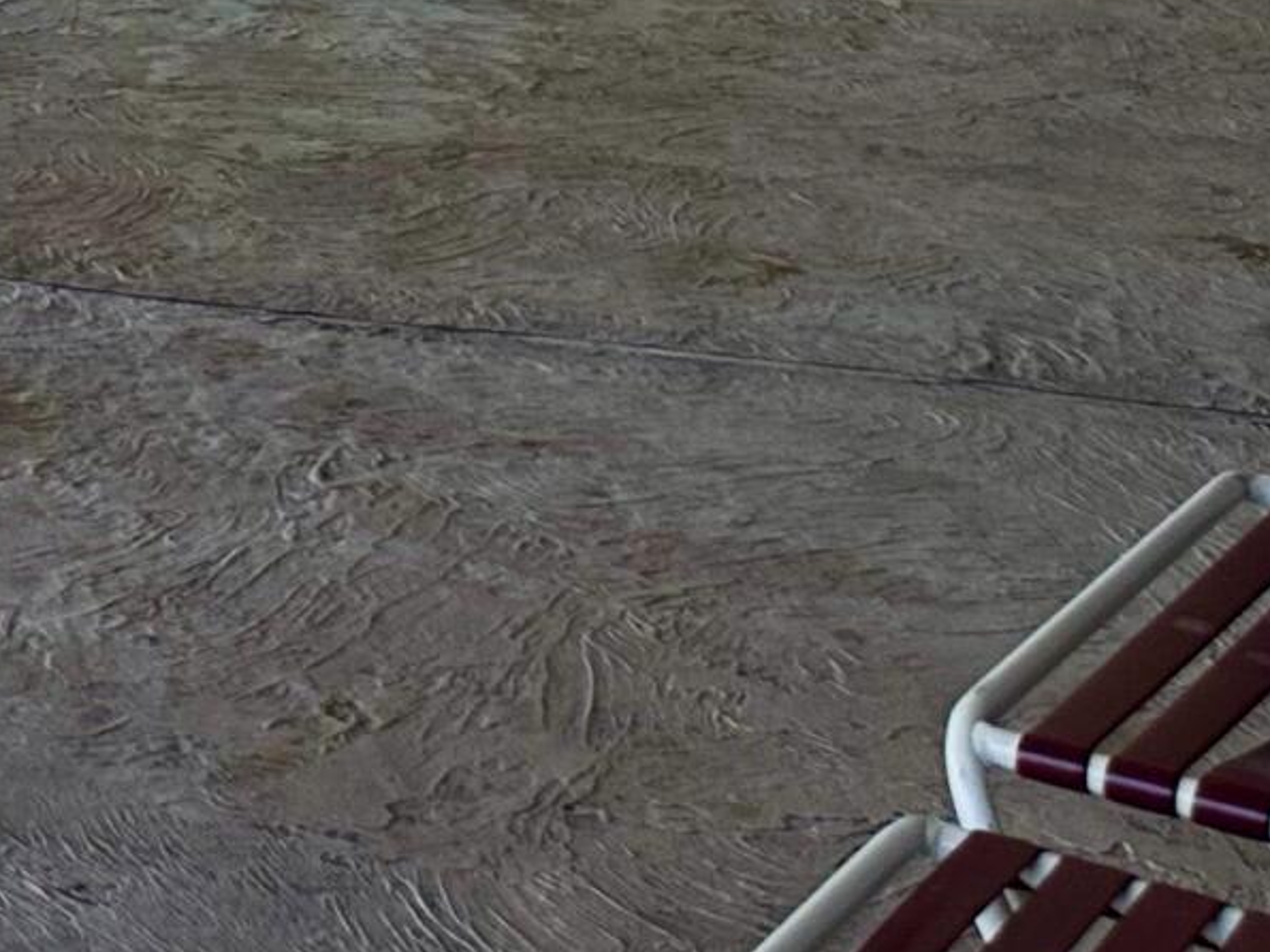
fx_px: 4438
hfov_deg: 15.1
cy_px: -1133
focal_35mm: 121
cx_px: -645
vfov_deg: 10.8
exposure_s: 1/153
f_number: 1.78
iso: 64
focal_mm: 6.86
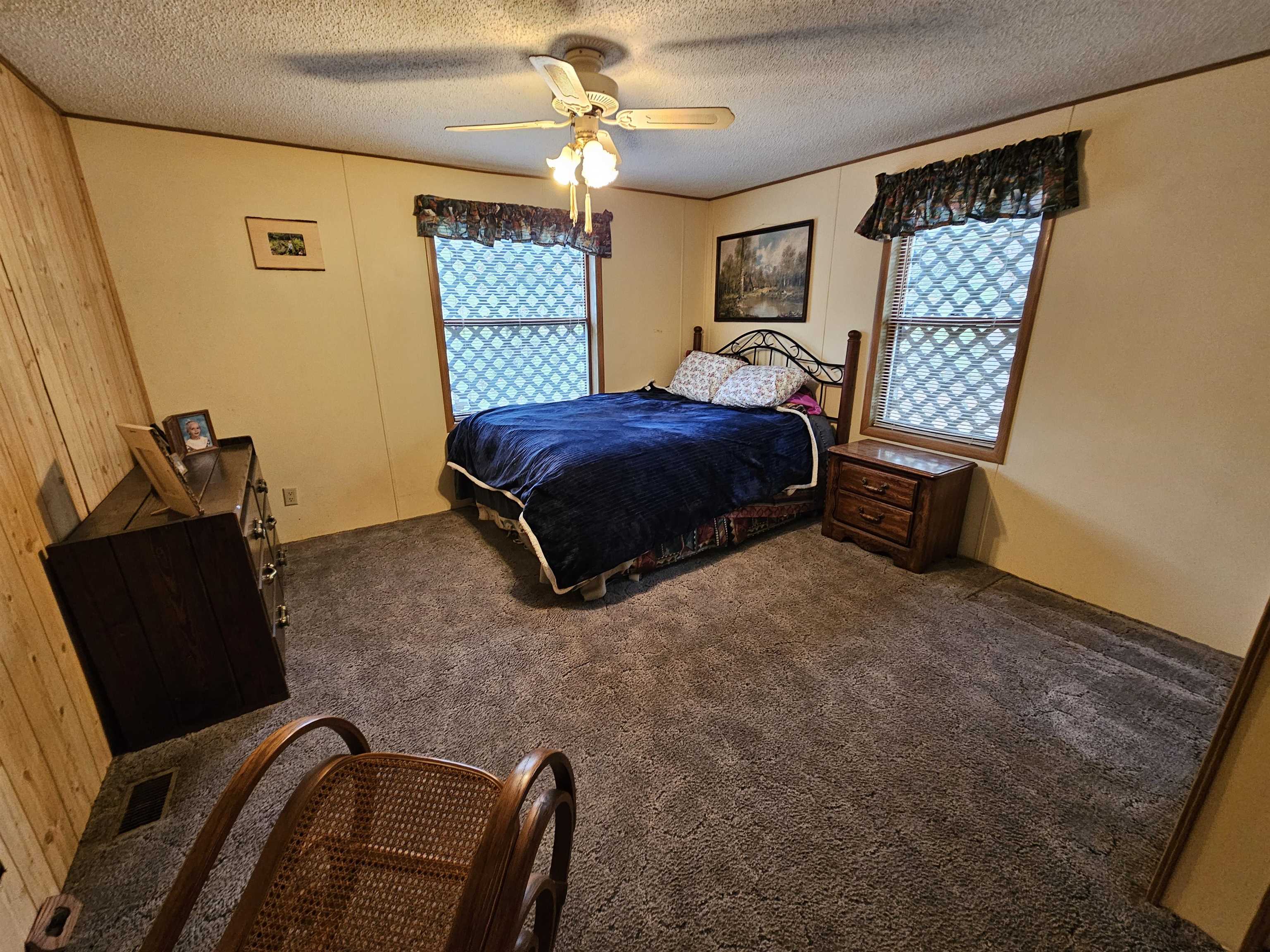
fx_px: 477
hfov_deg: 106.2
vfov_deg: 89.9
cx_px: 635
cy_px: 476
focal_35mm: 13
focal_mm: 2.2
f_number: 2.2
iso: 320
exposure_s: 1/30
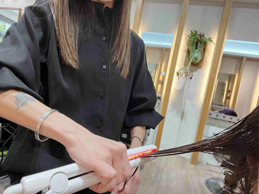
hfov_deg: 73.9
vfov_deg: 58.9
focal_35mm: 23
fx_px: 172
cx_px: 130
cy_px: 97
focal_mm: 2.71
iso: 320
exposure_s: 1/60
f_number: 2.2
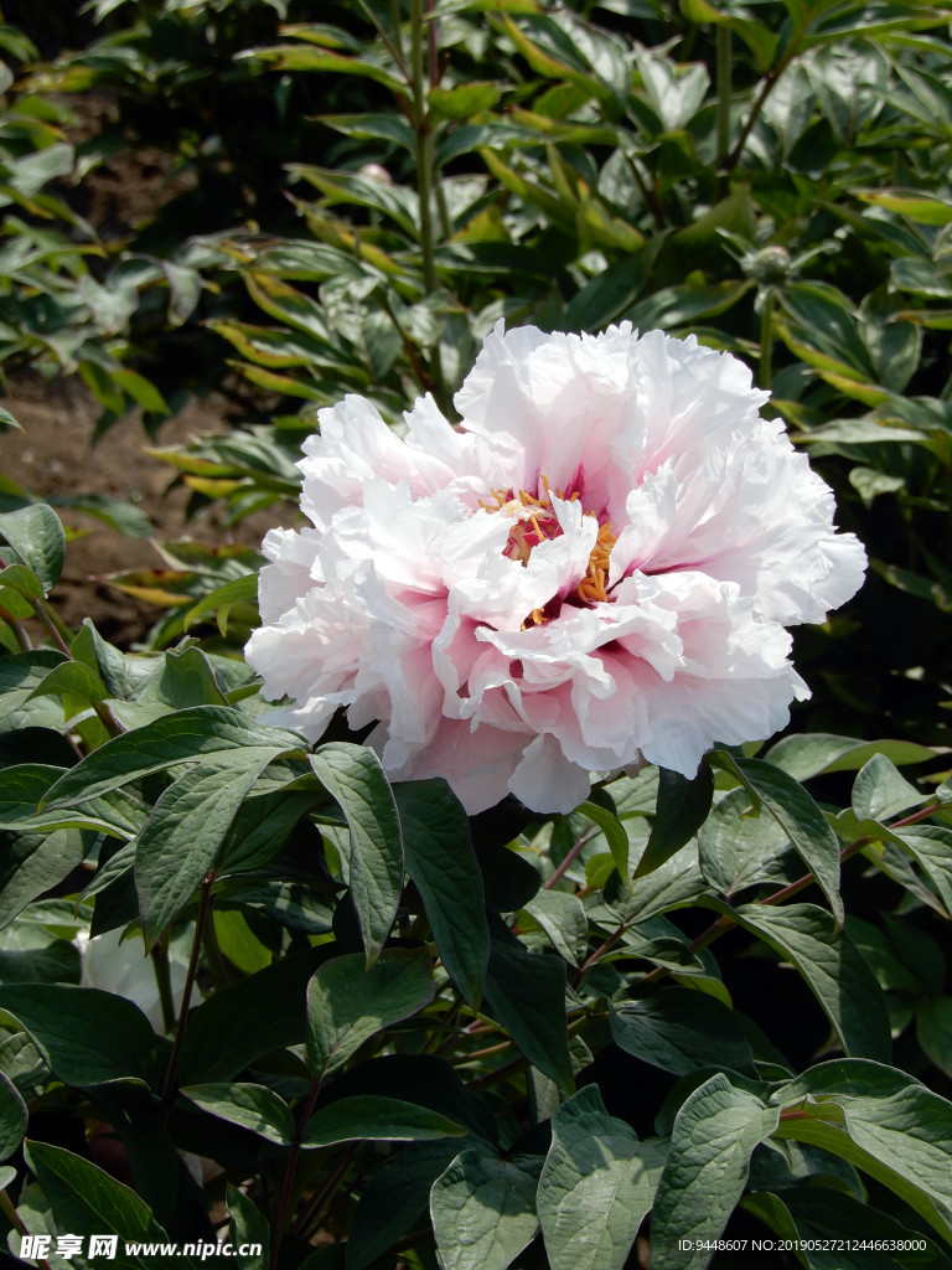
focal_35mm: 150
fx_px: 5500
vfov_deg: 13.2
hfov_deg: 9.9
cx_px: 476
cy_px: 635
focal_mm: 26.8
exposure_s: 1/500
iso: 80
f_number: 5.6
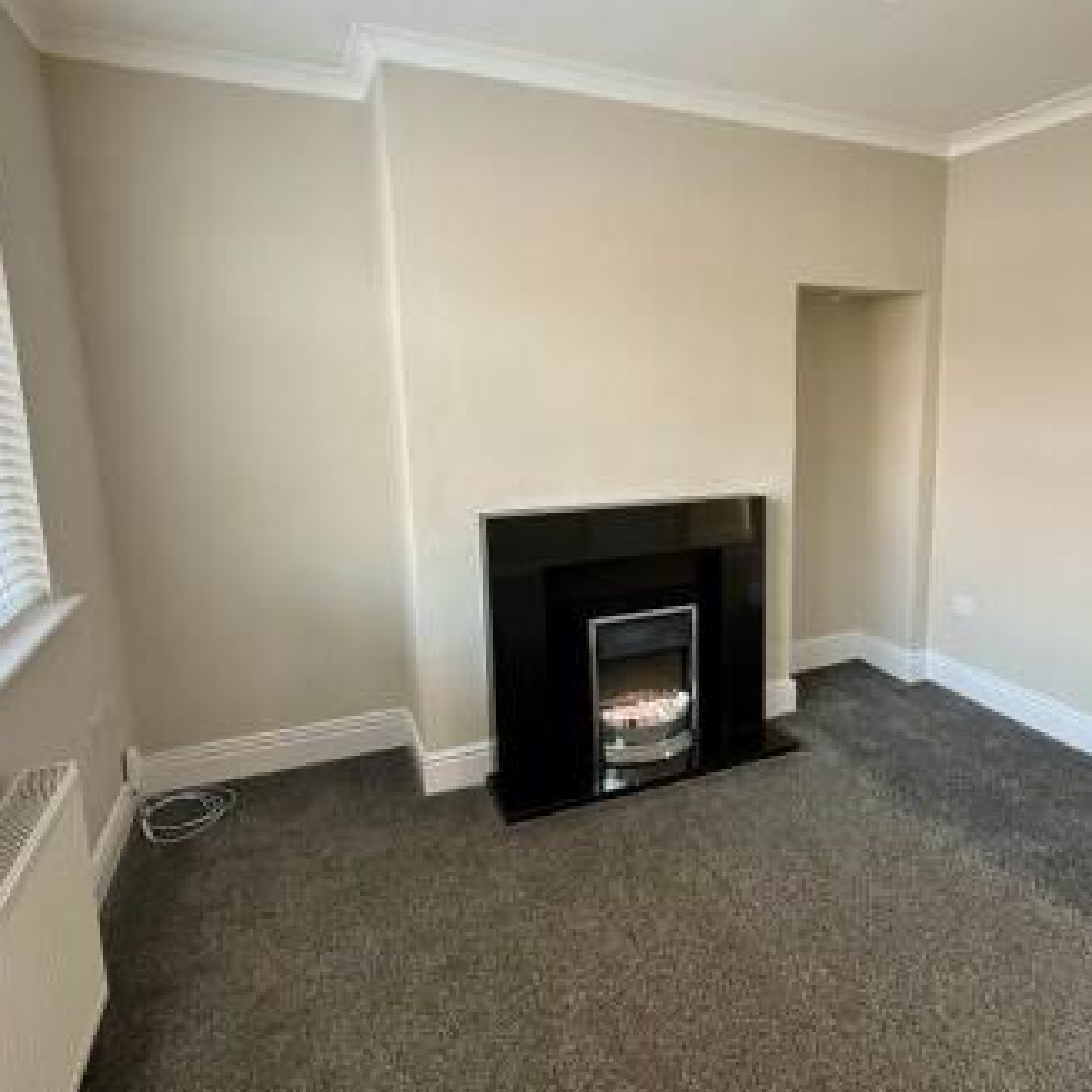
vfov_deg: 69.6
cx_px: 717
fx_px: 785
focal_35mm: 22
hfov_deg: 67.9
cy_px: 511
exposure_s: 1/100
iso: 125
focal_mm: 2.22
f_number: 2.2
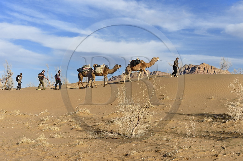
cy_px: 80
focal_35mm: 70
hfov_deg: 28.9
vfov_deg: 19.4
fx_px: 472
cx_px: 122
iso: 200
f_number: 10
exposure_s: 1/400
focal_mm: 70
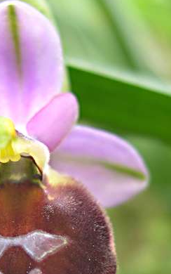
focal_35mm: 55
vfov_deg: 36.6
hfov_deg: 23.2
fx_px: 410
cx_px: 32
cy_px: 180
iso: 100
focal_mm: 8
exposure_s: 1/115
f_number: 7.6
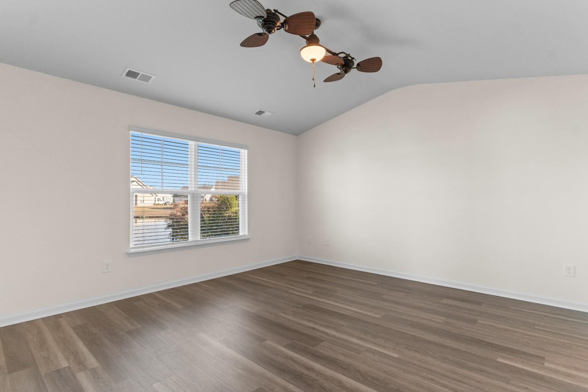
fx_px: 278
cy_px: 196
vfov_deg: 70.4
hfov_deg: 93.3
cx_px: 294
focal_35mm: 17
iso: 100
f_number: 4.8
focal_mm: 11.5
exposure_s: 1/5
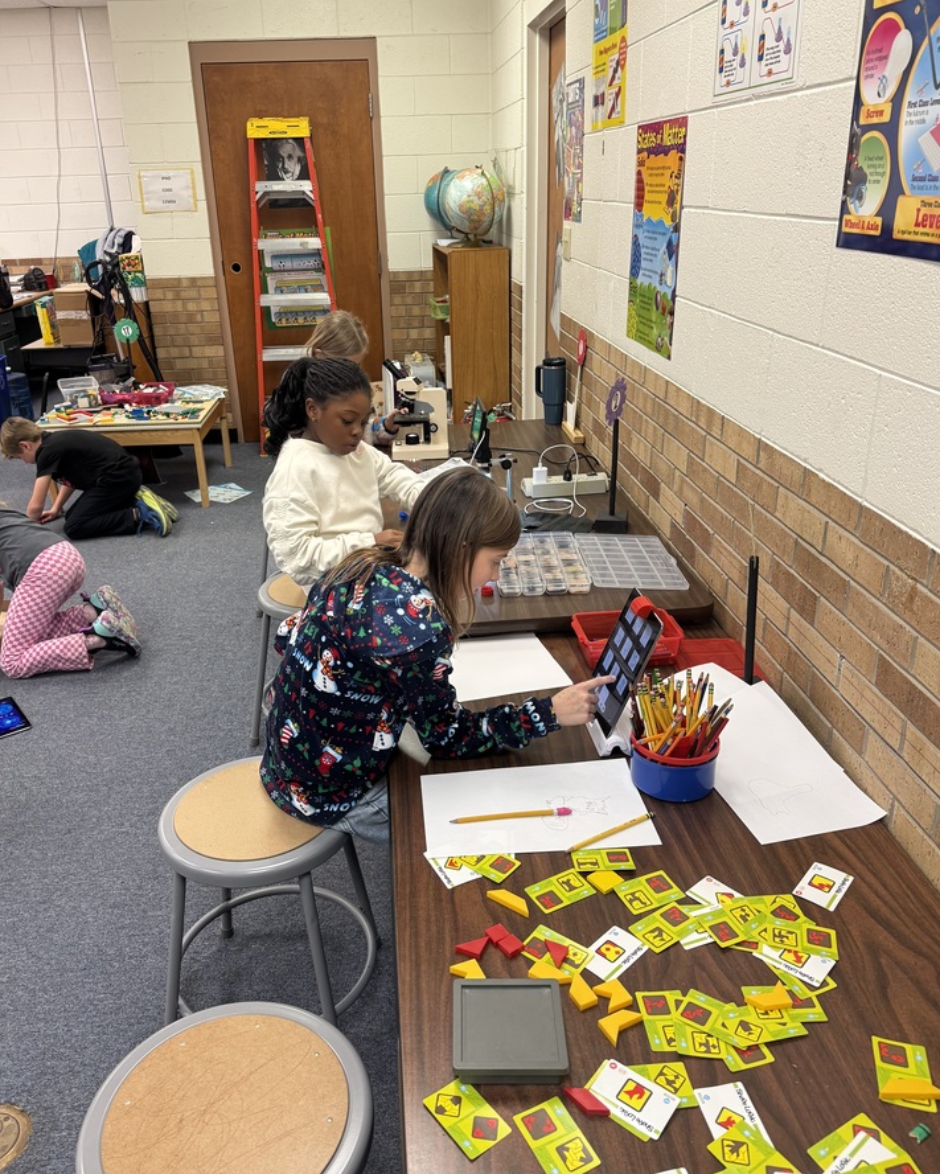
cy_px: 554
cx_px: 442
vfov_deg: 64.0
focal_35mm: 27
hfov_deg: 53.2
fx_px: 938
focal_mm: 6.76
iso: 200
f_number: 1.78
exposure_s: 1/120
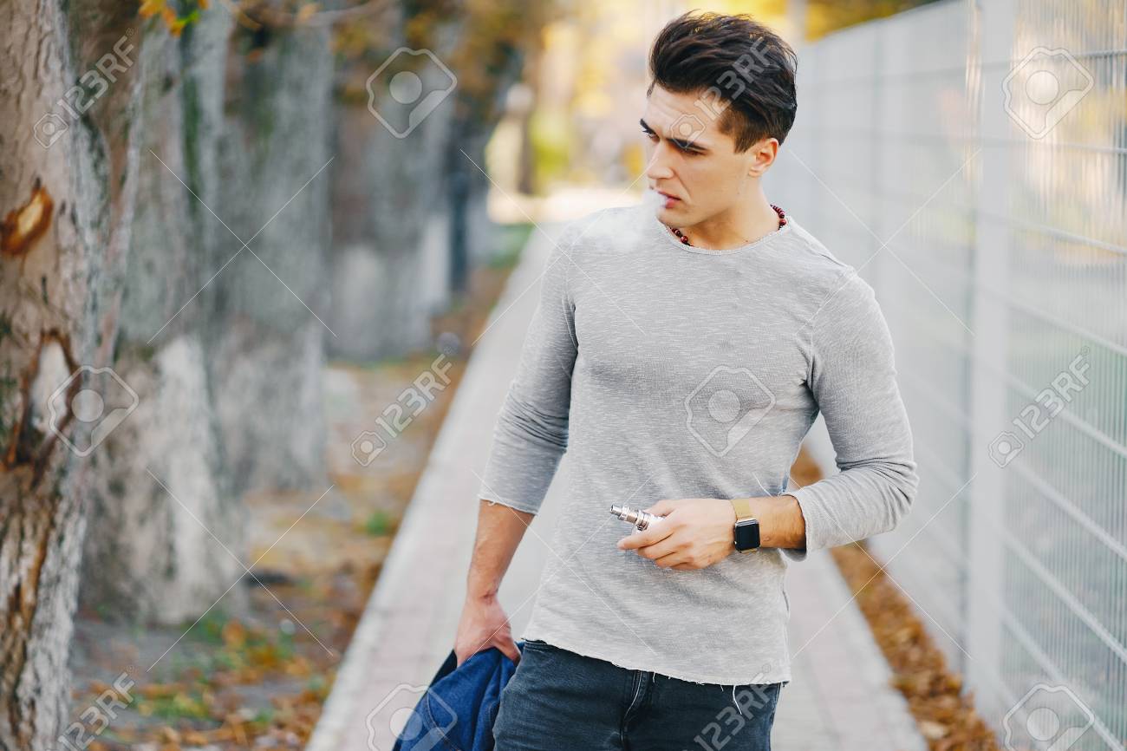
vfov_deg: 16.1
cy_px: 376
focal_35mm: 85
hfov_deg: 23.9
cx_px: 564
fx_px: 2660
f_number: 2
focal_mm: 85
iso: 800
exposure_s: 1/1600
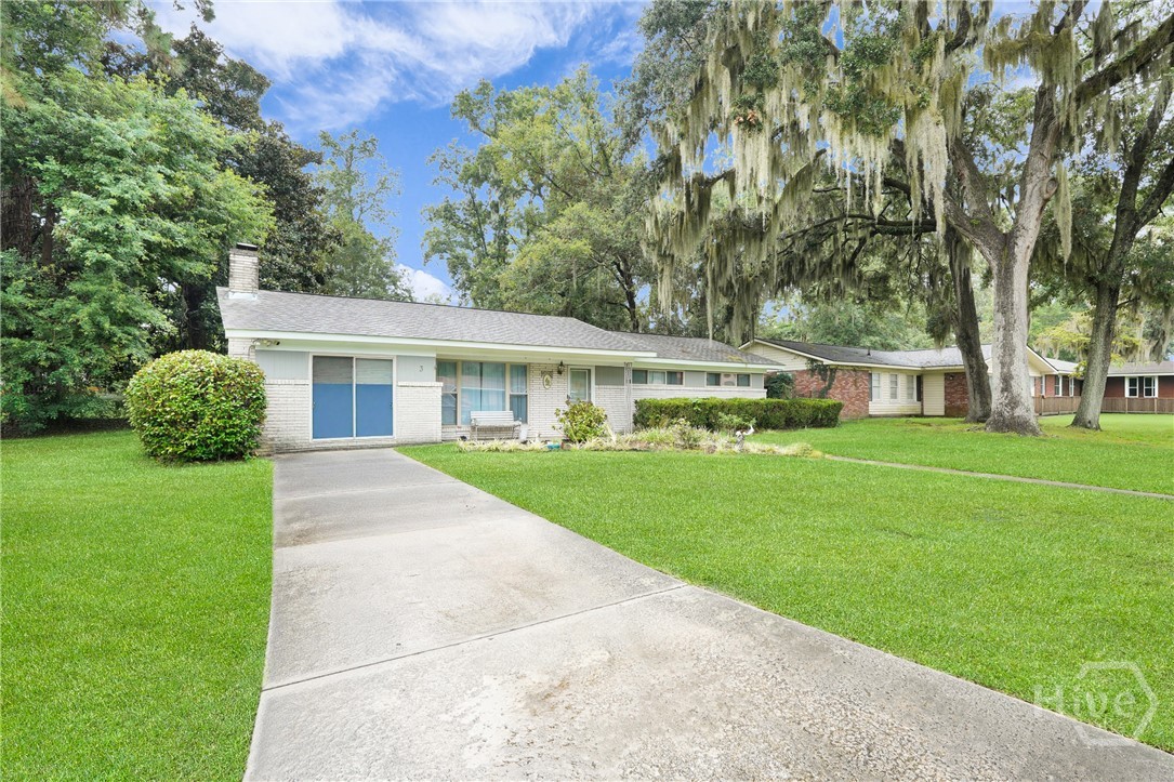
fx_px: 522
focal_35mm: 16
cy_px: 391
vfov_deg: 73.7
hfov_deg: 96.7
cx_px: 587
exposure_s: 1/125
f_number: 9
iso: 320
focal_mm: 16
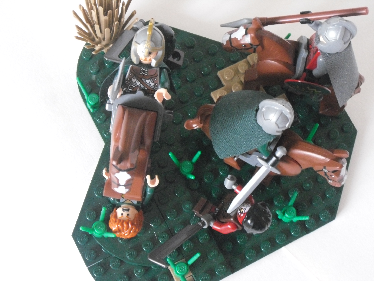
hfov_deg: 27.4
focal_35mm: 71
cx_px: 187
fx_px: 767
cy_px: 140
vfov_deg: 20.7
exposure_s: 1/22
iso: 800
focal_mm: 12.76
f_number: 6.1
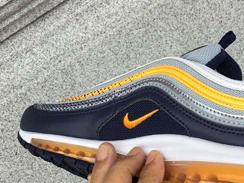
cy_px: 109
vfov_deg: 22.6
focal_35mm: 65
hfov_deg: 29.7
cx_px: 157
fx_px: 458
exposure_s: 1/100
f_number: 2.4
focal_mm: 3.3
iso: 32
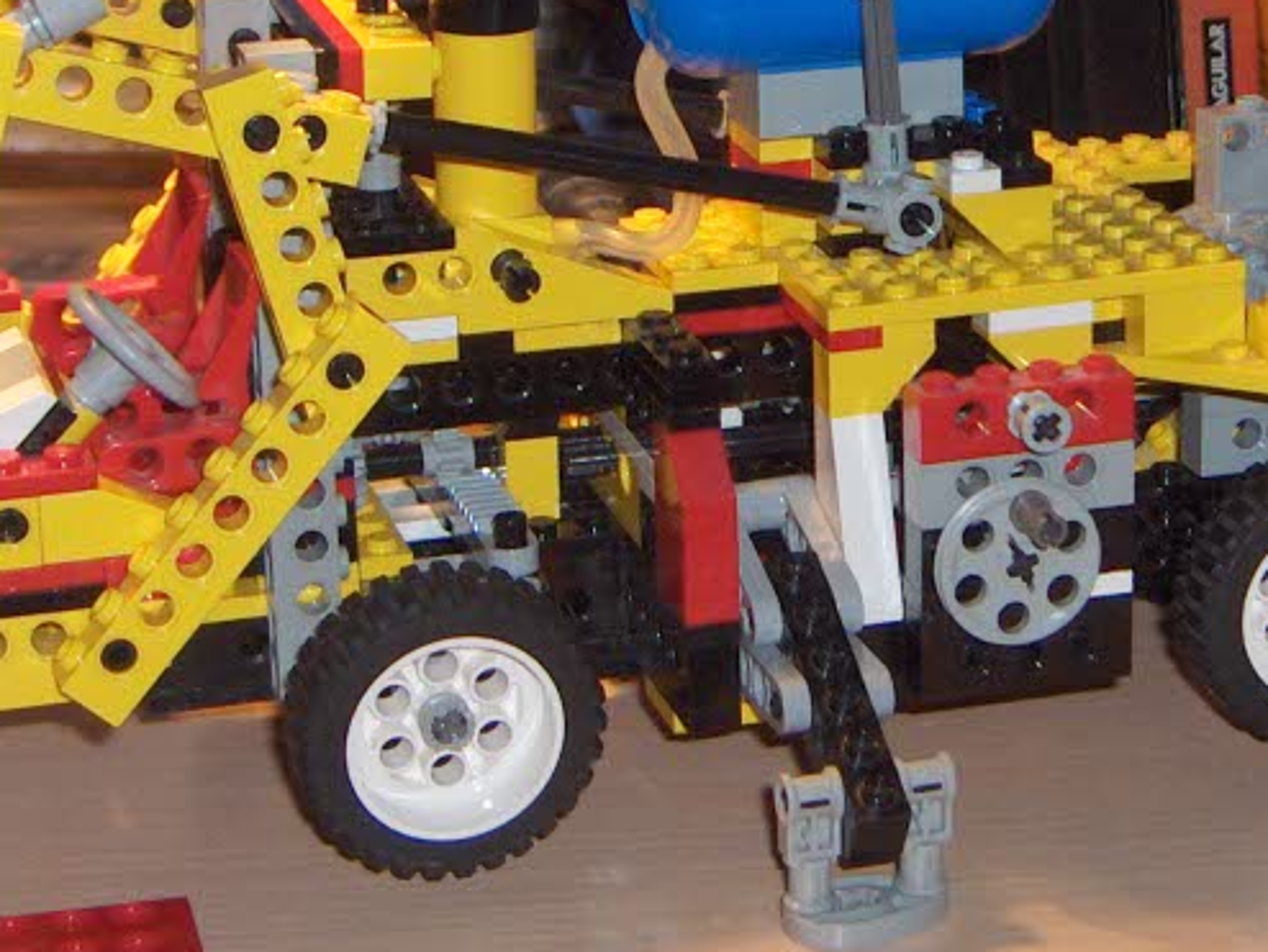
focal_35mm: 101
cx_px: 965
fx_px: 3701
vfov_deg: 14.6
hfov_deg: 19.3
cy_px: 234
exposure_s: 1/60
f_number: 2.8
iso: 100
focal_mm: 8
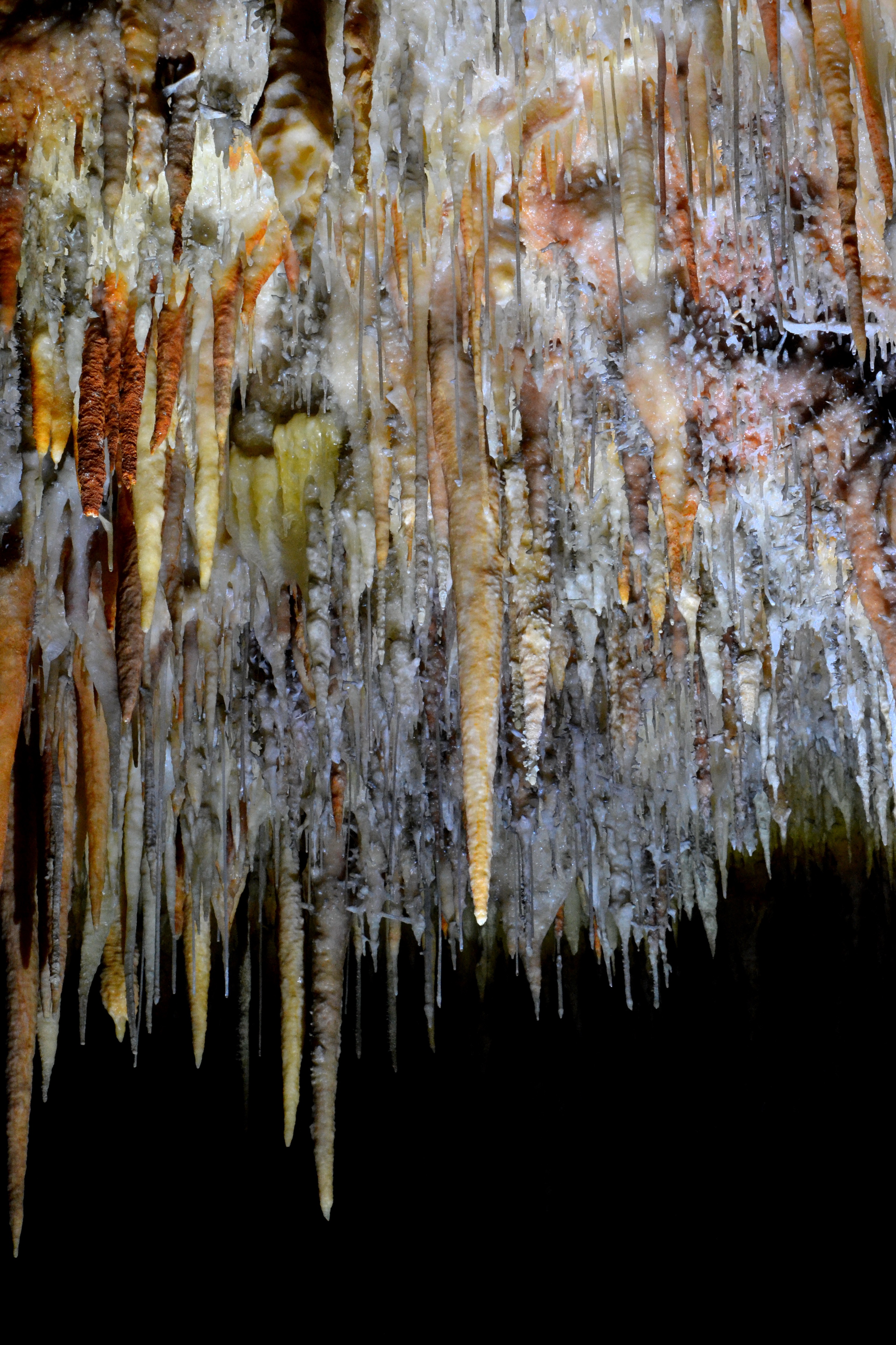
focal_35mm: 82
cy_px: 672
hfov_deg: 16.6
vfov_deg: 24.6
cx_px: 448
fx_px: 3080
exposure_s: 4
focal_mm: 55
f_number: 13
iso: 1400
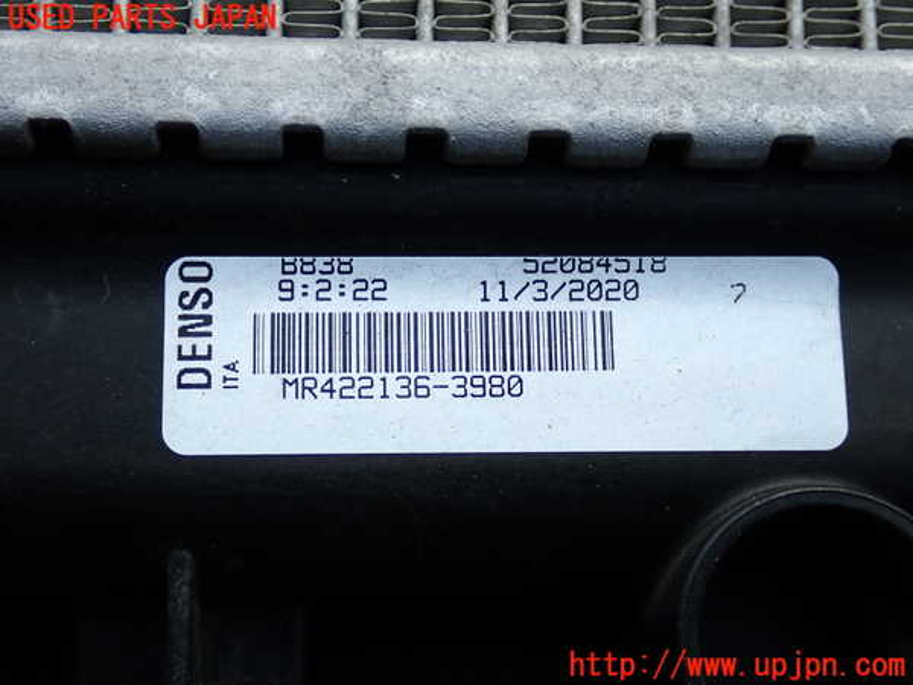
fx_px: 1424
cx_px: 456
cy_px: 342
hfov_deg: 35.5
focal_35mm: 54
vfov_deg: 27.0
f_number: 3.3
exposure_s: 1/160
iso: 100
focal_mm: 9.65
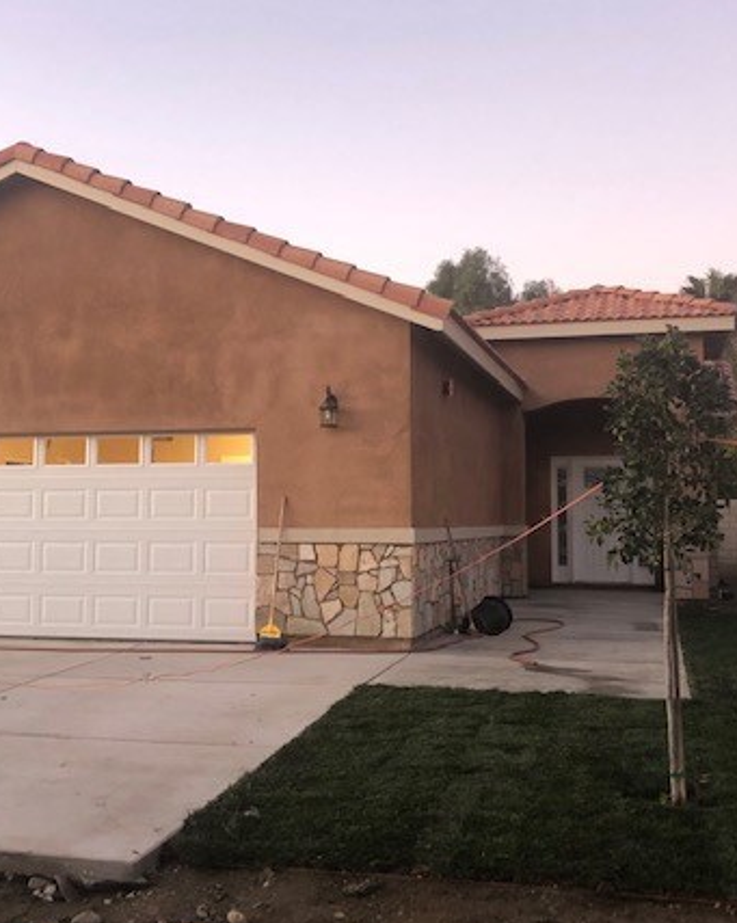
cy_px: 467
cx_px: 333
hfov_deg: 36.4
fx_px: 1119
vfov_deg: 44.8
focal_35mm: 41
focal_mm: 4
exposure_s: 1/15
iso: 50
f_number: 1.8
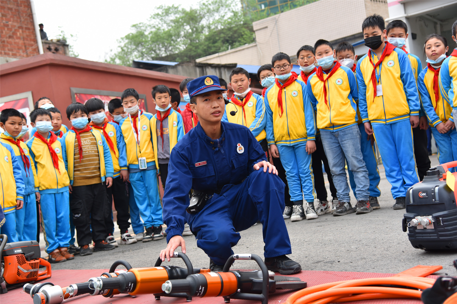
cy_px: 152
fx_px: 698
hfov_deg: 36.2
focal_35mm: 55
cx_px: 228
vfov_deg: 24.6
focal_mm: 55
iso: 400
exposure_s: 1/60
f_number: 4
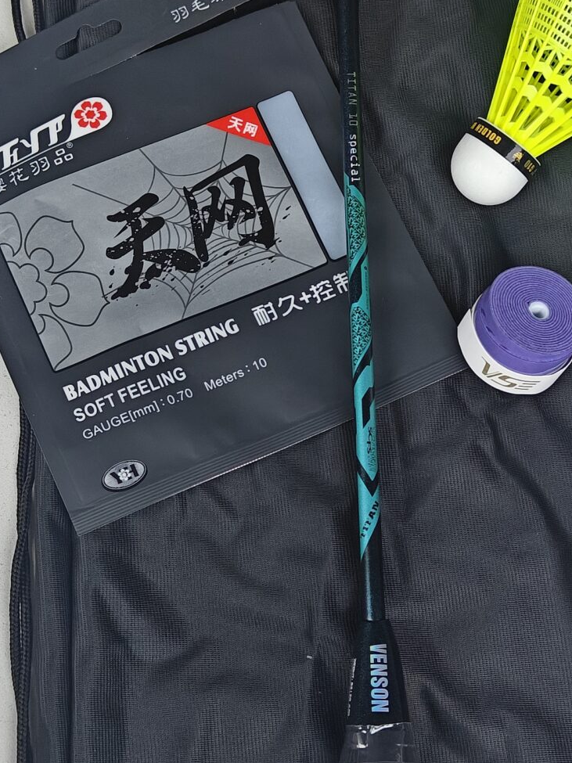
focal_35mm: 63
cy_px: 398
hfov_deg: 23.3
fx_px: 1388
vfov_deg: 30.7
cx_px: 307
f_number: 1.8
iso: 80
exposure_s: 1/100
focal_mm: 5.59
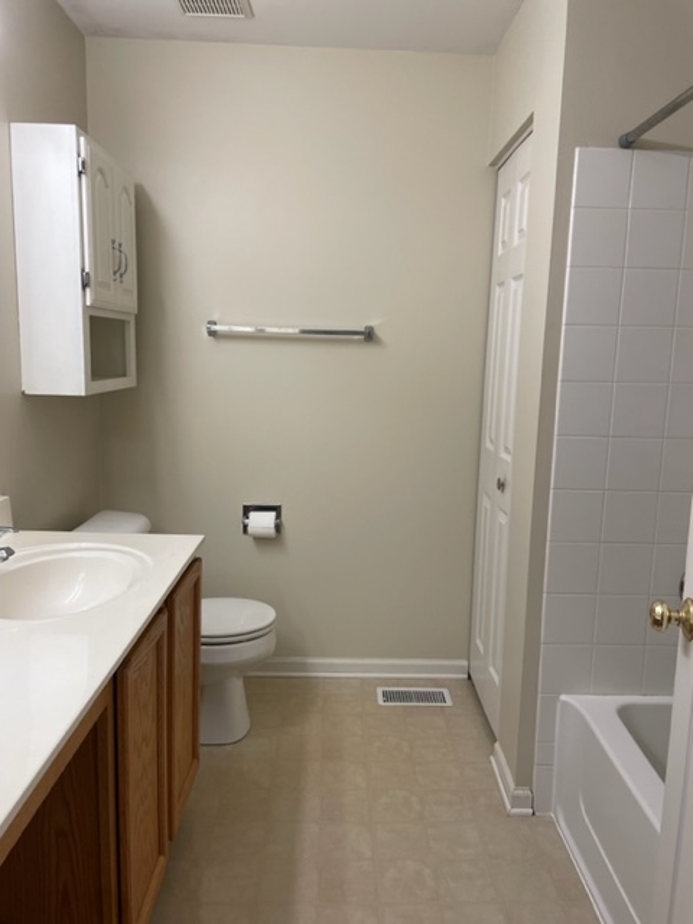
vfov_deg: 67.3
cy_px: 462
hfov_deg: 53.1
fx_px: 694
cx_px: 346
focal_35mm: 26
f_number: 1.6
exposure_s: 1/121
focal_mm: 4.2
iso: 80
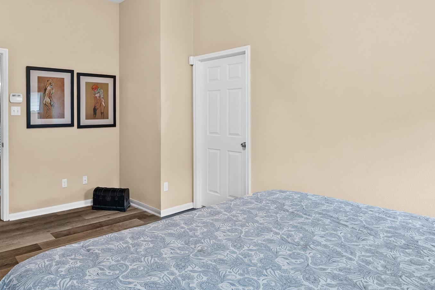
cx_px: 144
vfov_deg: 52.6
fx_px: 290
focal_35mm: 24
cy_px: 110
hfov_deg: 71.5
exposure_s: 2
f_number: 10
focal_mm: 16
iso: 640
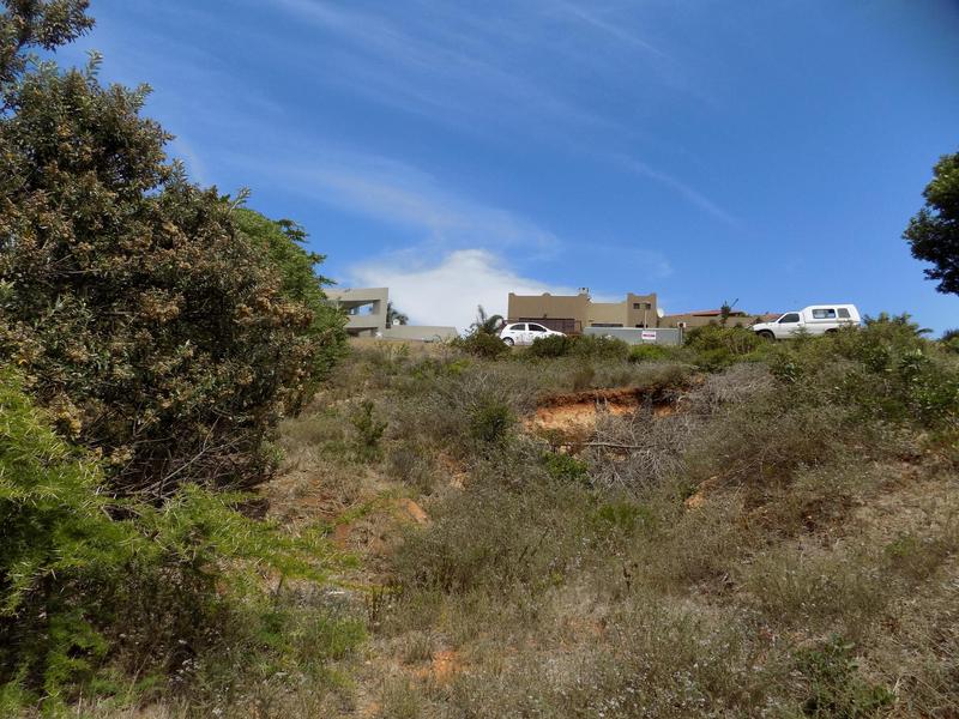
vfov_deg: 58.9
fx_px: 637
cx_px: 480
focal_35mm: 23
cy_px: 360
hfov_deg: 73.9
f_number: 3.1
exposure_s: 1/1250
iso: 80
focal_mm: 4
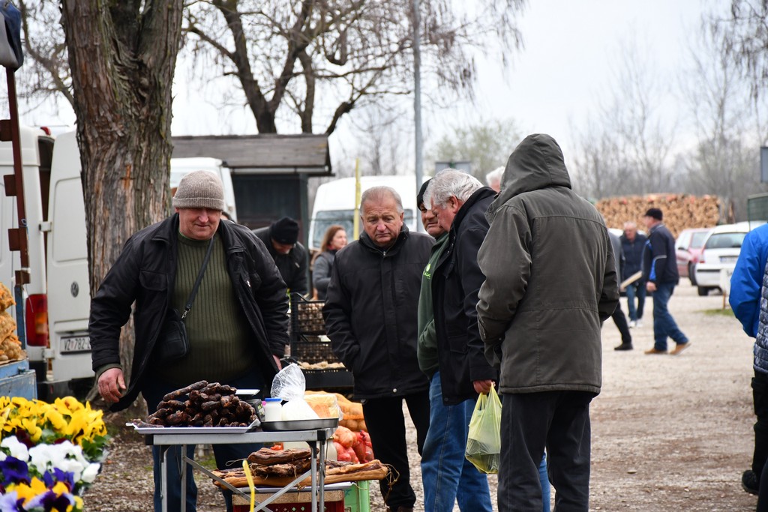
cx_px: 384
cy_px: 256
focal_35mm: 157
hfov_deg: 13.1
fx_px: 3350
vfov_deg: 8.7
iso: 800
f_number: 5.6
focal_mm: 105
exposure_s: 1/320
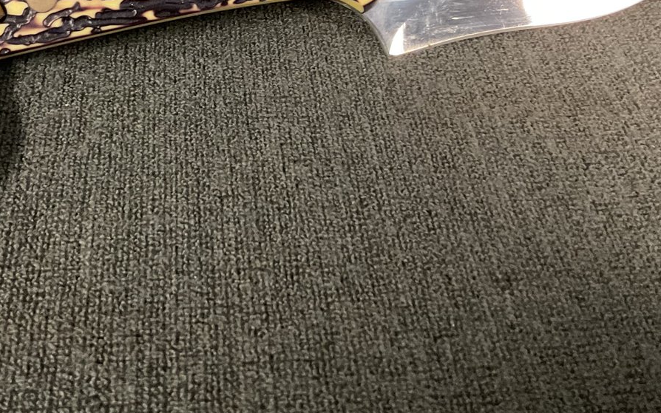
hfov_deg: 38.6
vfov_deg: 24.1
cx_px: 250
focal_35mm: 52
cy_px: 28
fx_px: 937
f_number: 1.8
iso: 500
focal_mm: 3
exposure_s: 1/30
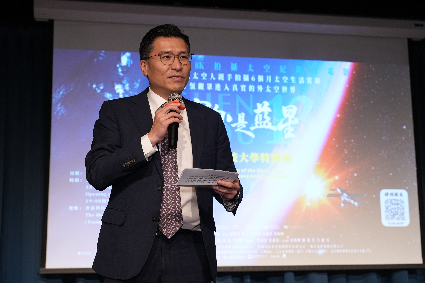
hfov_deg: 35.1
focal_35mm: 57
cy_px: 142
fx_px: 673
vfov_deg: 23.8
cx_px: 212
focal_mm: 57
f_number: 5.6
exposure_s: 1/125
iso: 3200
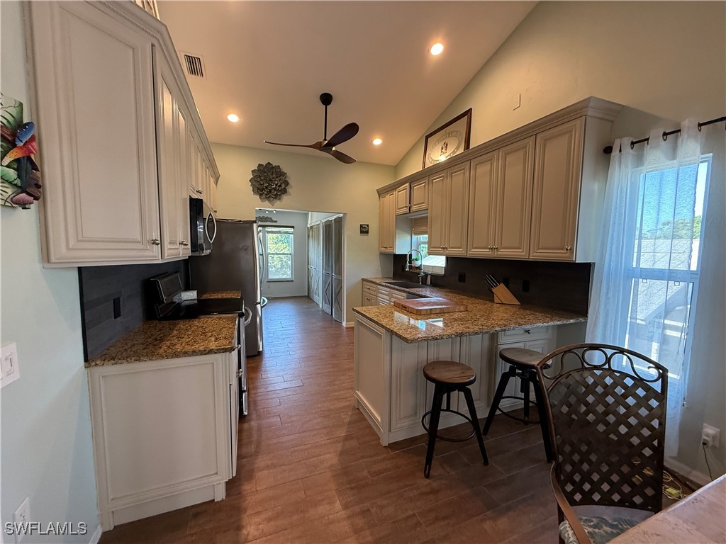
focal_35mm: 14
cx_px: 363
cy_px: 272
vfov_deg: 85.7
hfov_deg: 102.1
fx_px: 294
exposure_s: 1/120
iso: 320
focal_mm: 2.22
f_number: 2.2
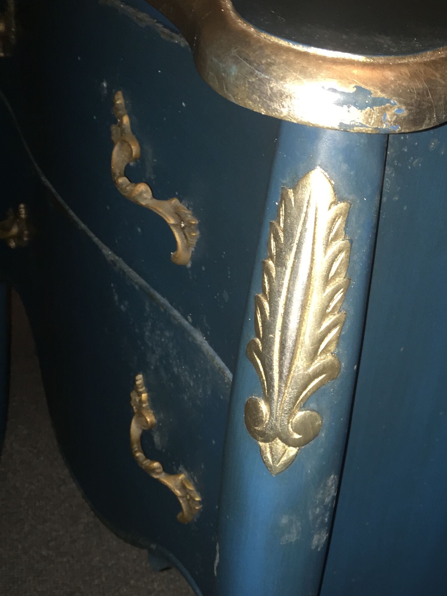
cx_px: 347
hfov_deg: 30.2
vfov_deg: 39.7
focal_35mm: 47
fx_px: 809
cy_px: 417
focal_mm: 4.15
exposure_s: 1/17
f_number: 2.2
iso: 64
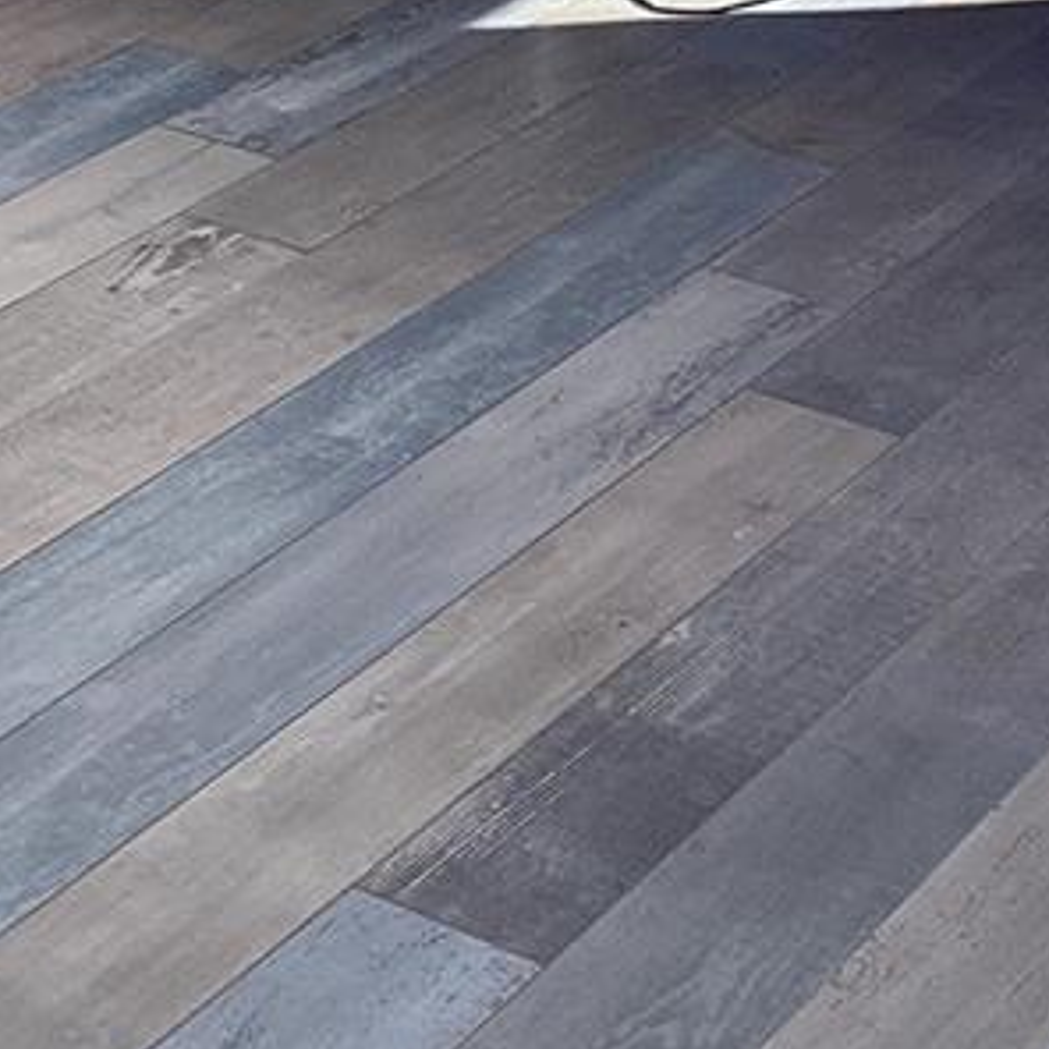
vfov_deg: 14.4
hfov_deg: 15.7
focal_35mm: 111
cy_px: -645
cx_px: 514
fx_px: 3806
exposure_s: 1/180
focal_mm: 3.3
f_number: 2.4
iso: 25
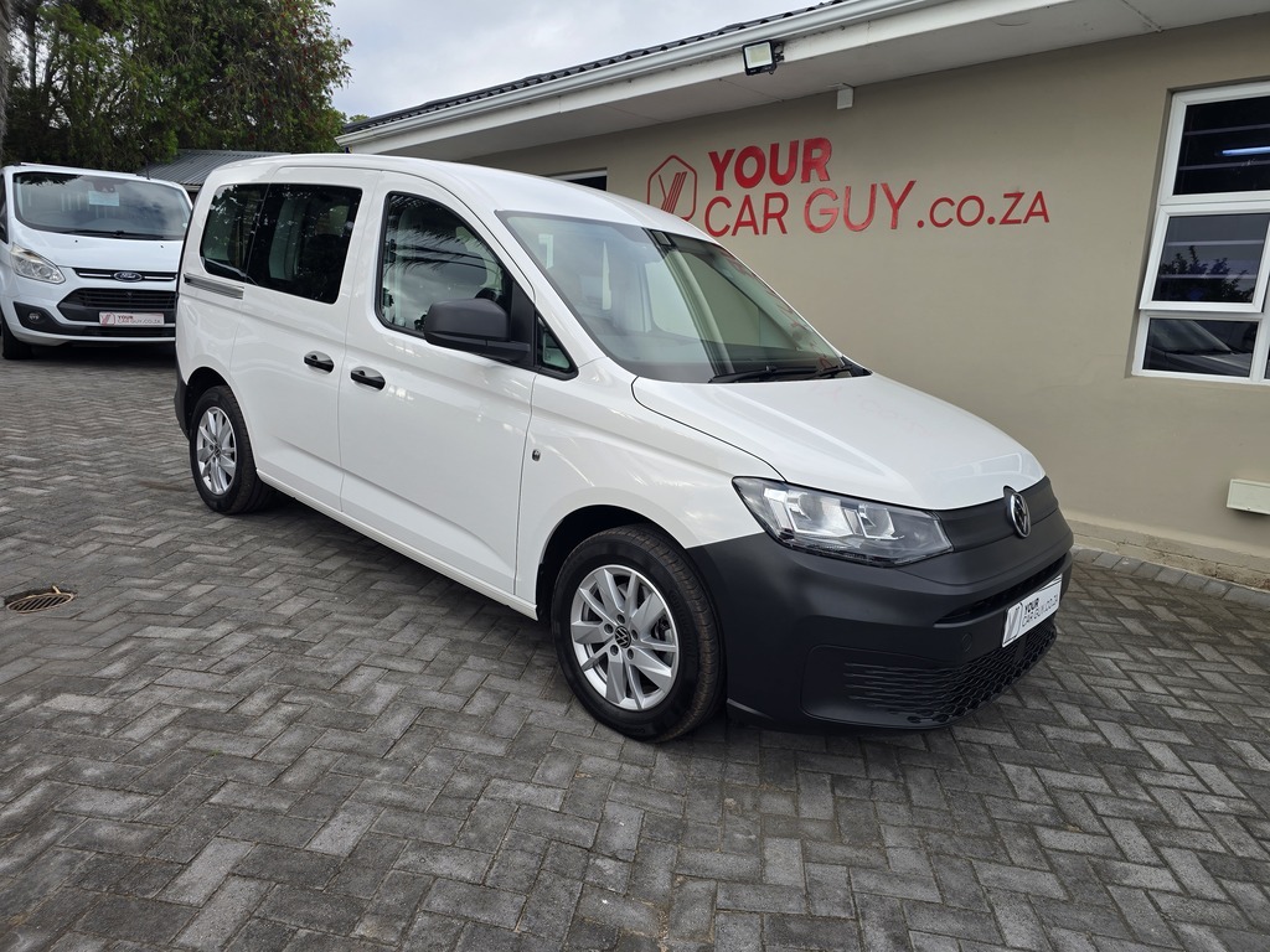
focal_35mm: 23
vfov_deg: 58.9
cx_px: 635
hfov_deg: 73.9
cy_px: 476
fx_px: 844
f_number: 1.7
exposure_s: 1/194
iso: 12
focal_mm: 6.3
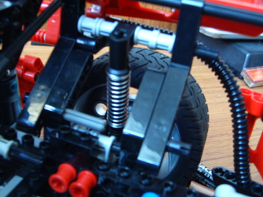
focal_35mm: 42
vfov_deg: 34.3
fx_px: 319
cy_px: 86
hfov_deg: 44.7
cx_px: 116
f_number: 2.9
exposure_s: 1/4
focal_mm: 6.2
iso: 141
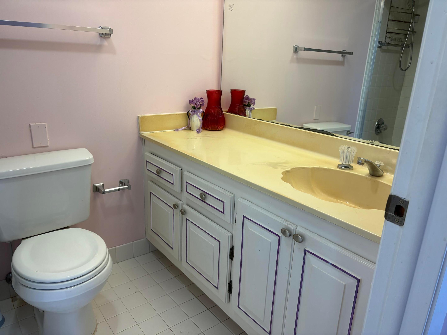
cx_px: 224
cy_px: 168
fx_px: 336
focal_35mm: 26
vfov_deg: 53.1
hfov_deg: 67.3
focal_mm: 5.96
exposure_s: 1/120
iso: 80
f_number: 1.6
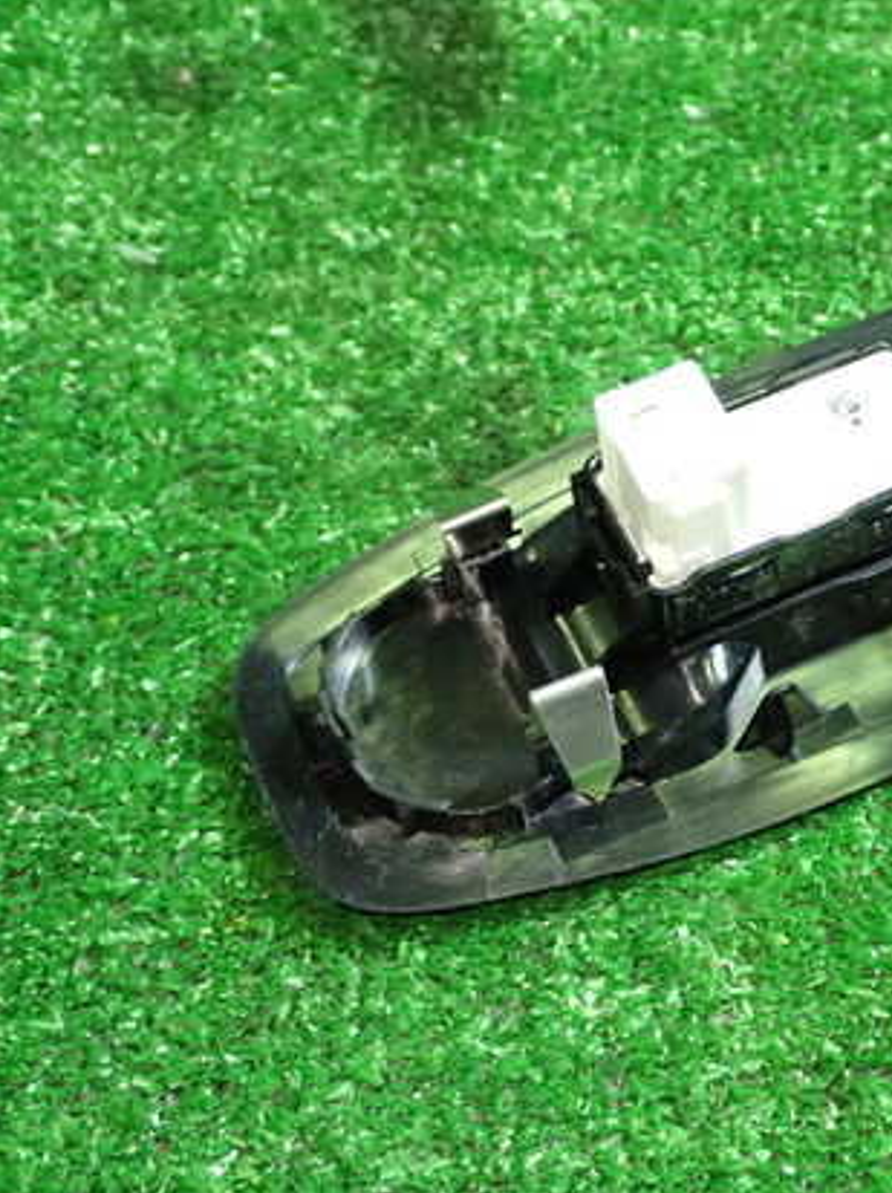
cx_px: 860
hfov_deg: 22.2
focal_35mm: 64
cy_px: 578
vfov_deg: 30.3
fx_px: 2202
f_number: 2.9
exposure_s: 1/40
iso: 800
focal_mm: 7.84
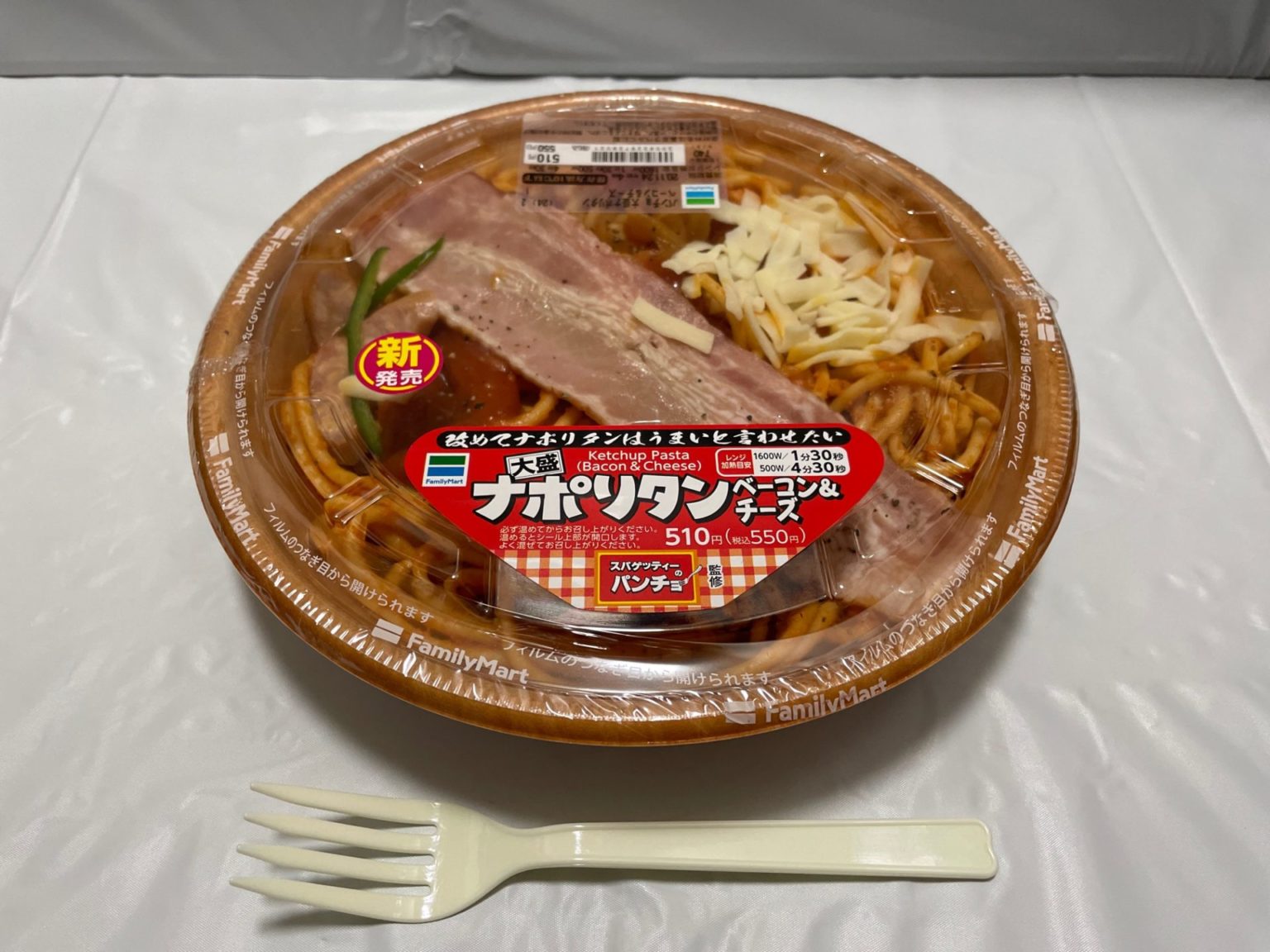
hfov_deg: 67.3
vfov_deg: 53.1
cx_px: 635
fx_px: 954
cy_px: 476
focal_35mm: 26
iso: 200
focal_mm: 4.2
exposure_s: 1/50
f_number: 1.6
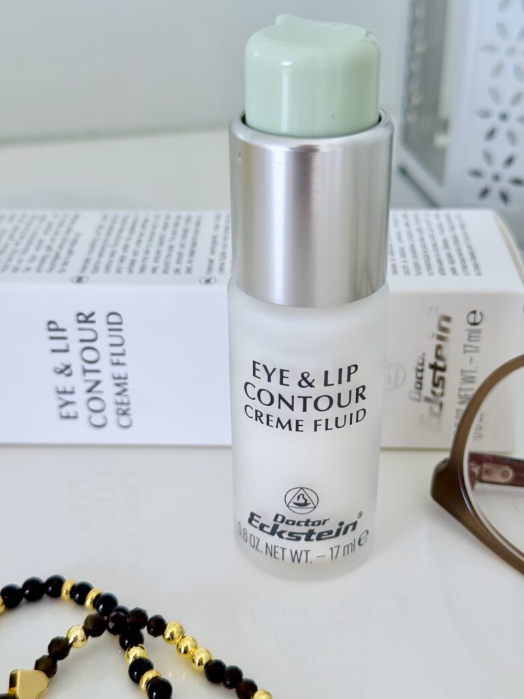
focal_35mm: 48
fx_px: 969
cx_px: 262
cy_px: 350
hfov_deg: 30.3
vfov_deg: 39.7
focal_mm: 6.76
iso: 100
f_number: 1.78
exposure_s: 1/107
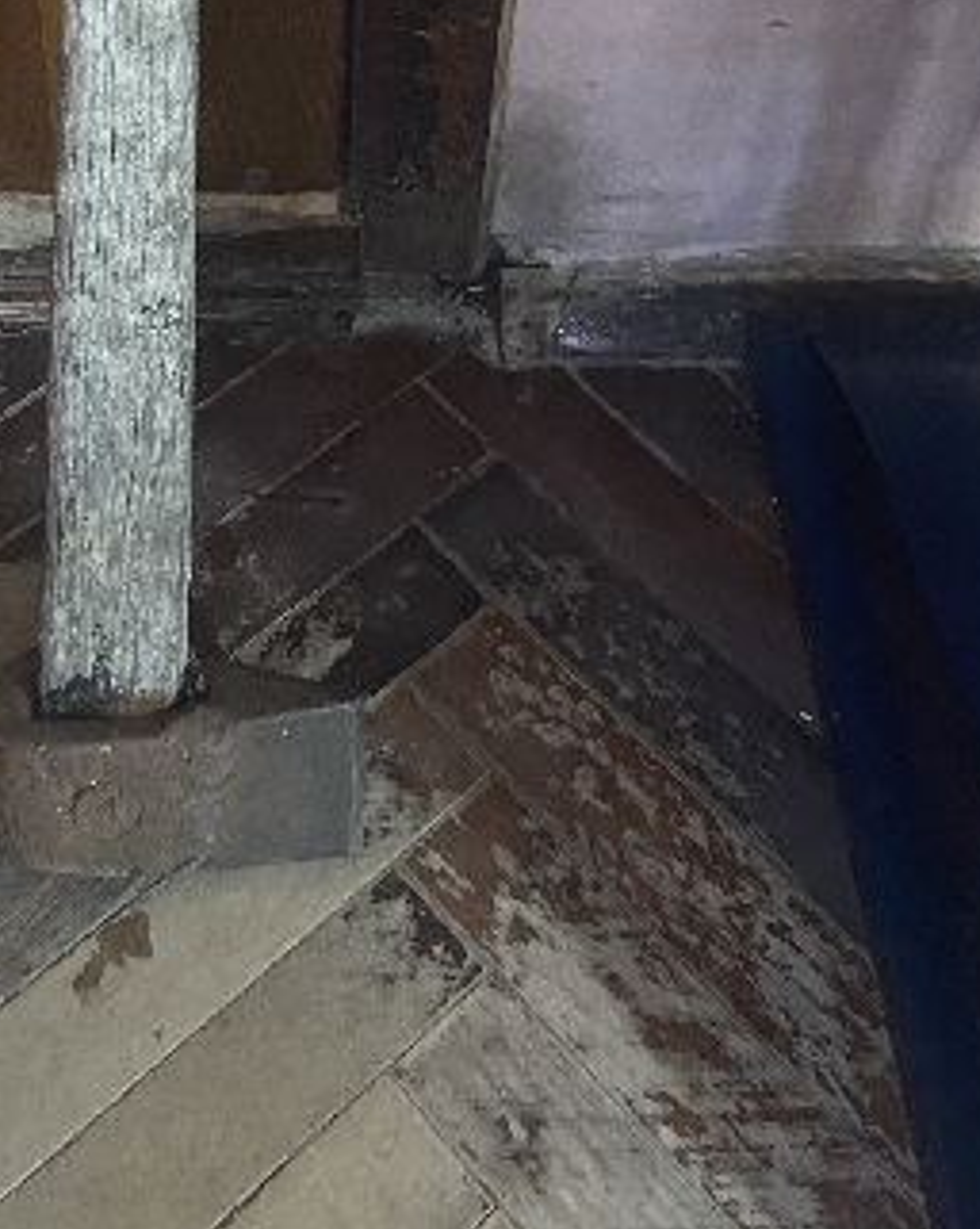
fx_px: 2070
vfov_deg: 29.8
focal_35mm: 57
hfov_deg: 26.5
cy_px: -115
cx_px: 356
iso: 800
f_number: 1.8
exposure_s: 1/30
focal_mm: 4.25
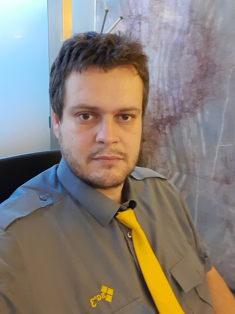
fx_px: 226
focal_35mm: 25
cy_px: 157
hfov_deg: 54.9
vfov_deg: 69.4
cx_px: 118
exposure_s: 1/25
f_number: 2
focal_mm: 3.4
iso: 500
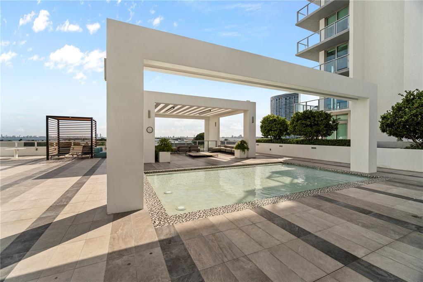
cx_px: 212
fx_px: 176
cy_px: 141
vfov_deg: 77.3
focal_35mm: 15
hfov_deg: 100.4
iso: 100
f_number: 4.5
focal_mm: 10
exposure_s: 1/500
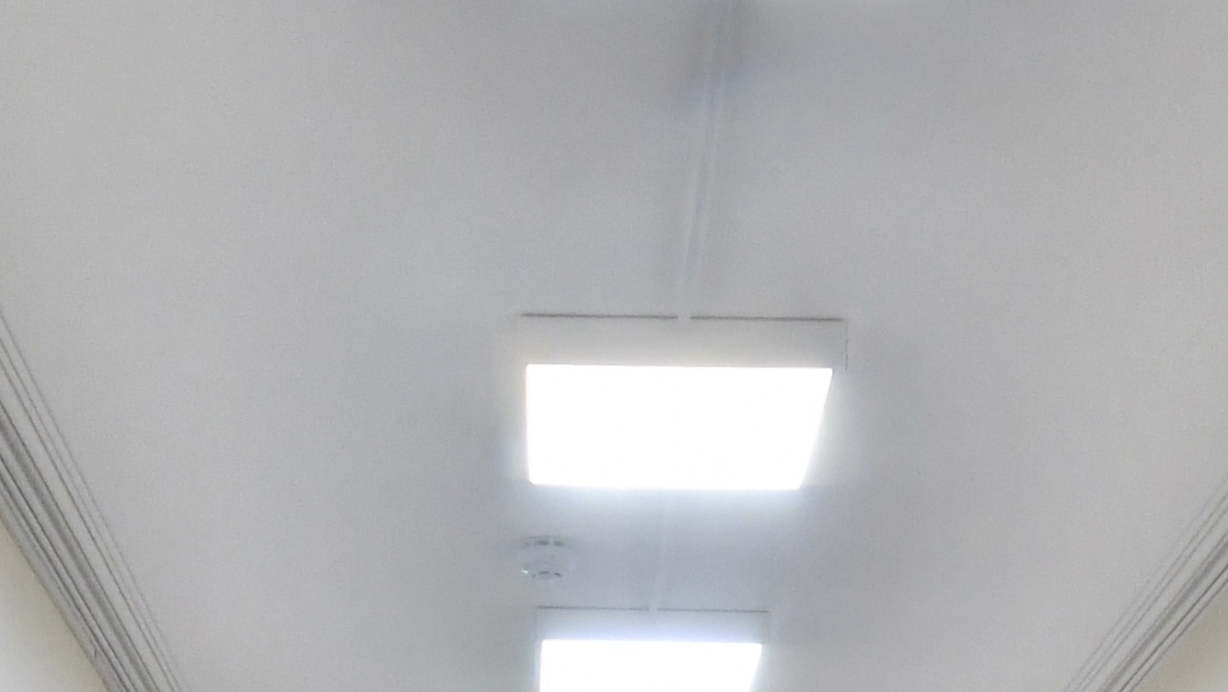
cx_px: 621
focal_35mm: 64
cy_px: 1376
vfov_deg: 15.3
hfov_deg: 32.8
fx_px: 2084
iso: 1000
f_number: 4
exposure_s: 1/125
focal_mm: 10
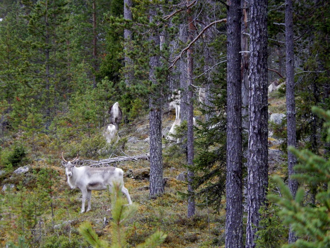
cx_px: 165
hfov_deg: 5.2
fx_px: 3652
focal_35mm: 383
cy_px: 124
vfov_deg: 3.9
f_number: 6.2
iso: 560
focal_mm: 68.7
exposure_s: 1/30
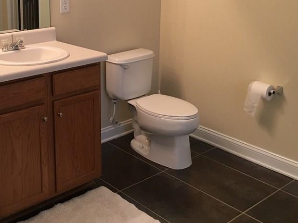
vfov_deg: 29.8
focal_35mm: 48
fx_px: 413
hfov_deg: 38.9
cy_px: 55
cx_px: 84
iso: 50
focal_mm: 4.15
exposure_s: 1/15
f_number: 2.2
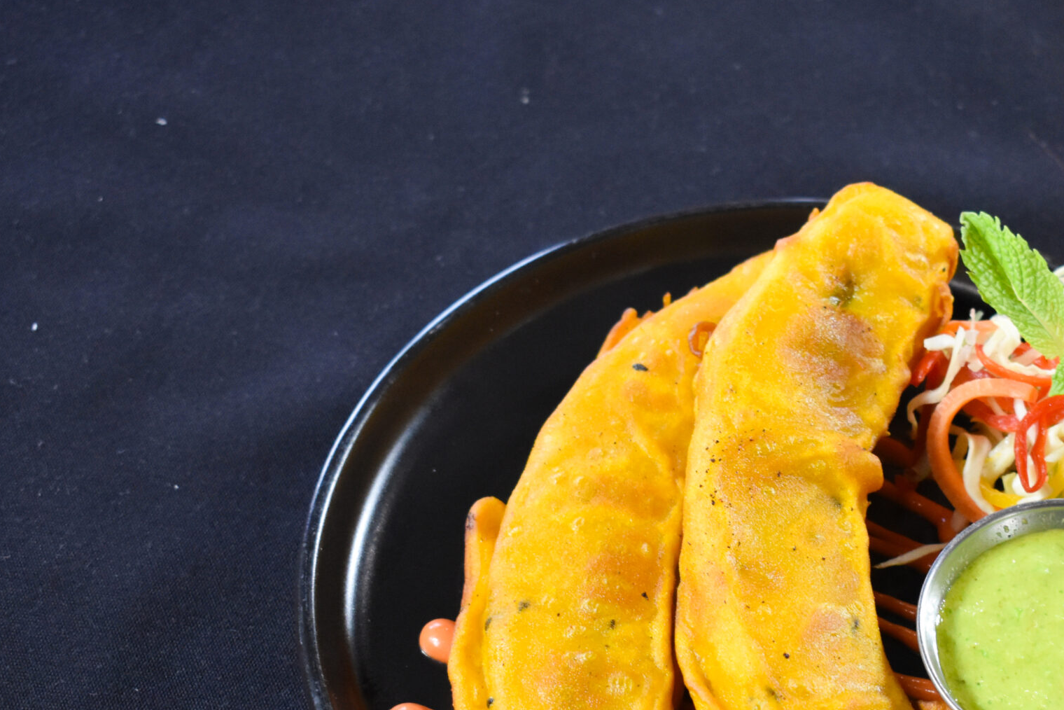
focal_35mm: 96
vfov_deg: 14.2
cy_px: 579
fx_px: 2838
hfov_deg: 21.1
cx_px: 802
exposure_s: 1/125
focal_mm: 38
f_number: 4.8
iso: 1800
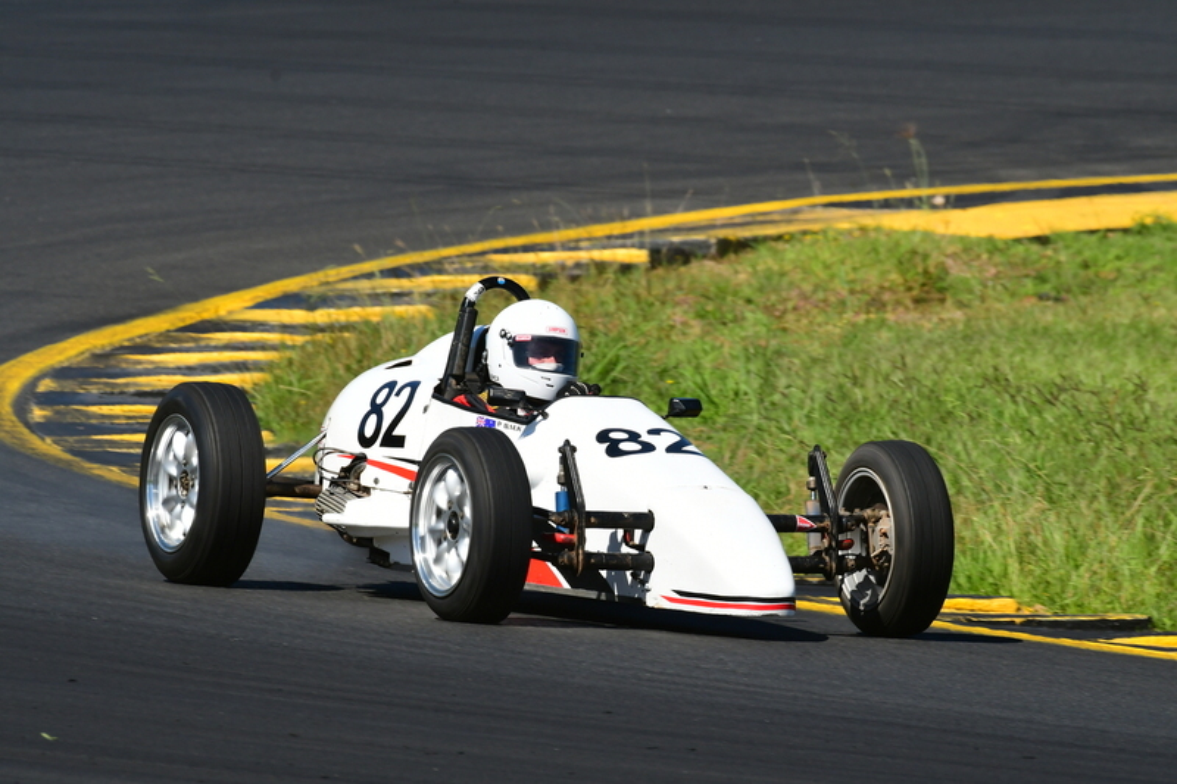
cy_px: 392
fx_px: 21572
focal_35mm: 660
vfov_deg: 2.1
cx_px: 588
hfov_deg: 3.1
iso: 400
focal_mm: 440
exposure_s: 1/640
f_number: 11
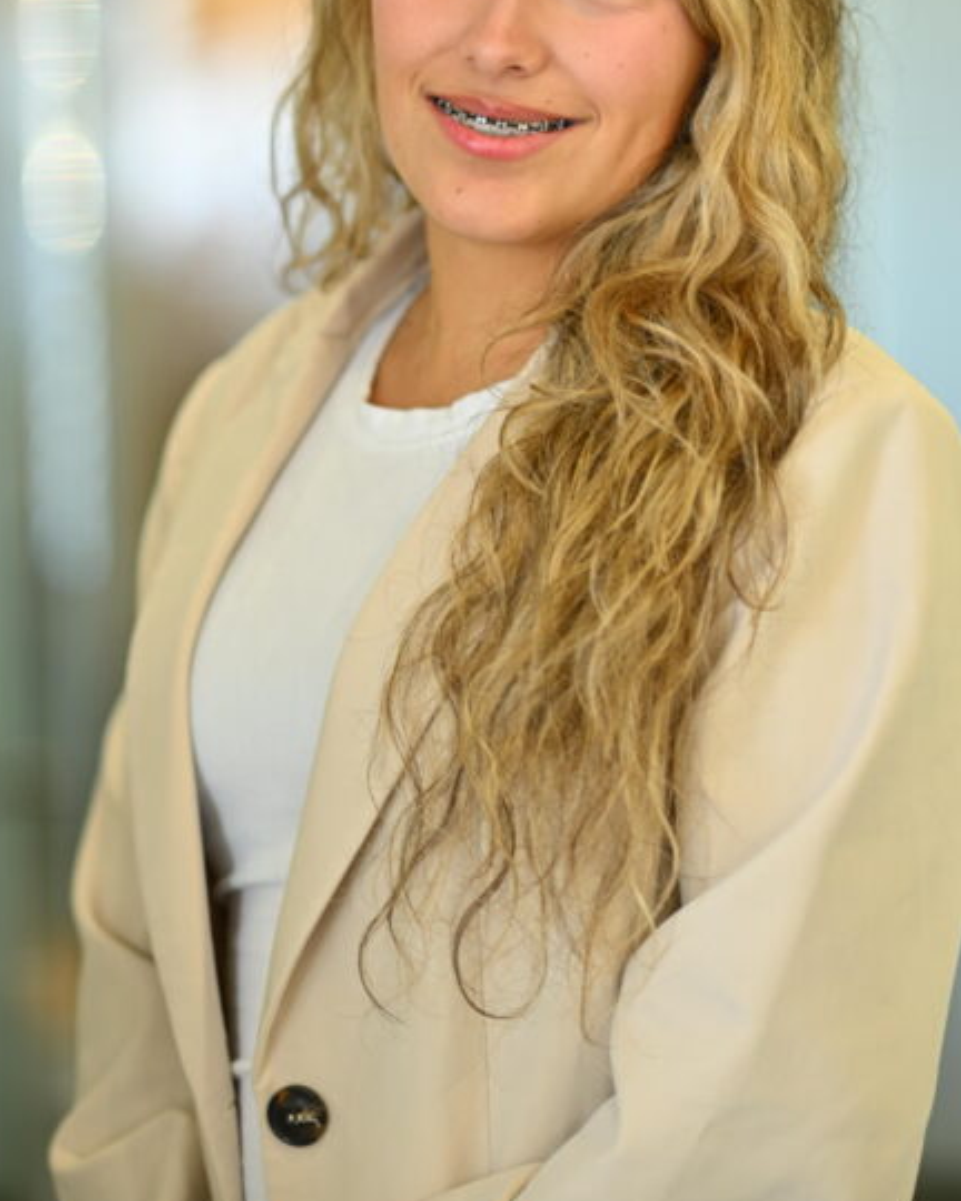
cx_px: 622
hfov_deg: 8.3
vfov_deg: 10.3
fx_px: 6648
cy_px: 78
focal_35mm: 187
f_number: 1.4
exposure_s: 1/100
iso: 64
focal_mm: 105
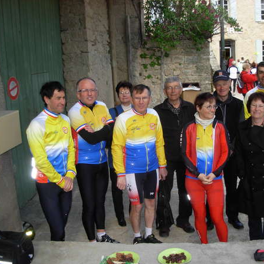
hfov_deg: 37.5
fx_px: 388
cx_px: 151
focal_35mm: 45
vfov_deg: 37.6
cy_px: 132
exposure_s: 1/256
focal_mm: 6.3
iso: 79
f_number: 2.9
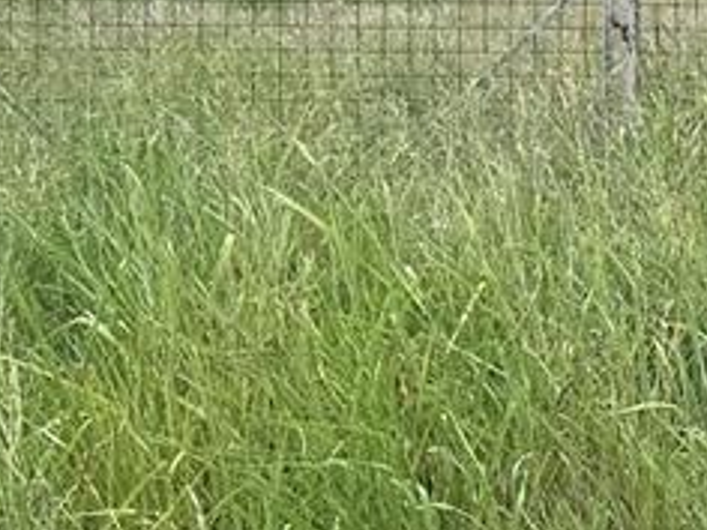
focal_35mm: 104
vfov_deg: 14.0
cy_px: -27
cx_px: 767
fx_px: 2124
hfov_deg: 18.2
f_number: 1.78
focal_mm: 6.86
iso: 80
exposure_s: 1/4545
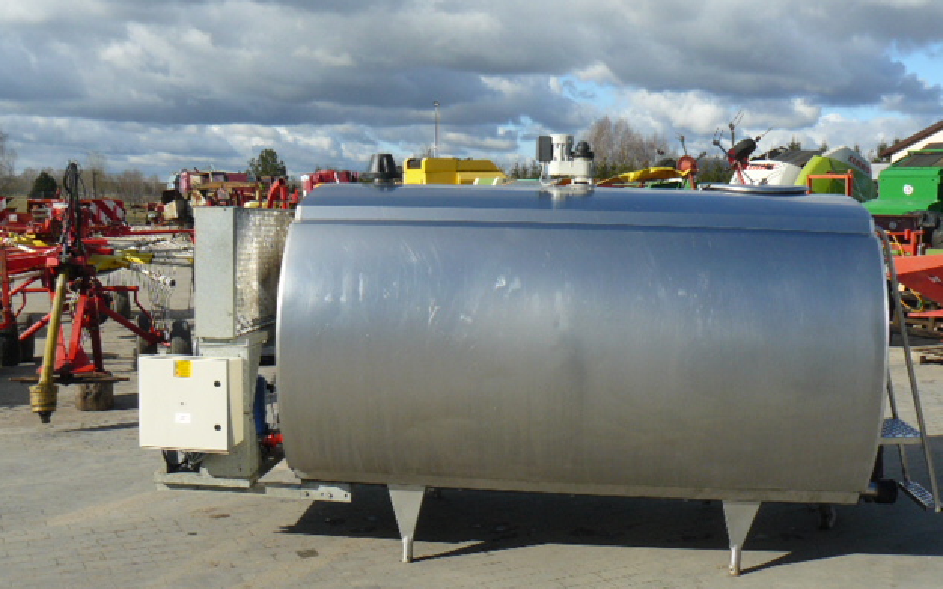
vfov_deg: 32.7
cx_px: 479
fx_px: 1002
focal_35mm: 39
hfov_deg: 50.4
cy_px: 322
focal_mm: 6
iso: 100
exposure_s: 1/400
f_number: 5.6
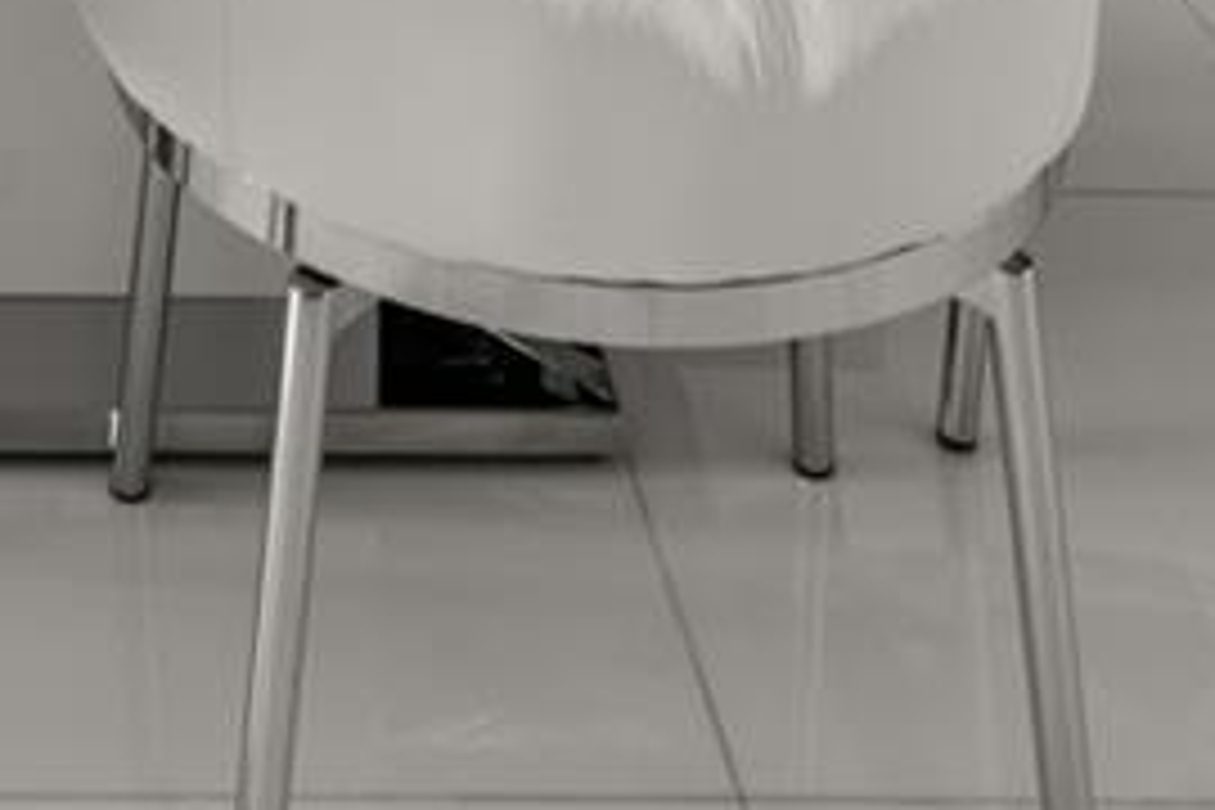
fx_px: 2801
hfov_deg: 23.4
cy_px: -1341
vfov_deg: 11.9
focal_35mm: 83
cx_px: 0
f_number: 11
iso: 400
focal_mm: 14
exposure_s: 1/4
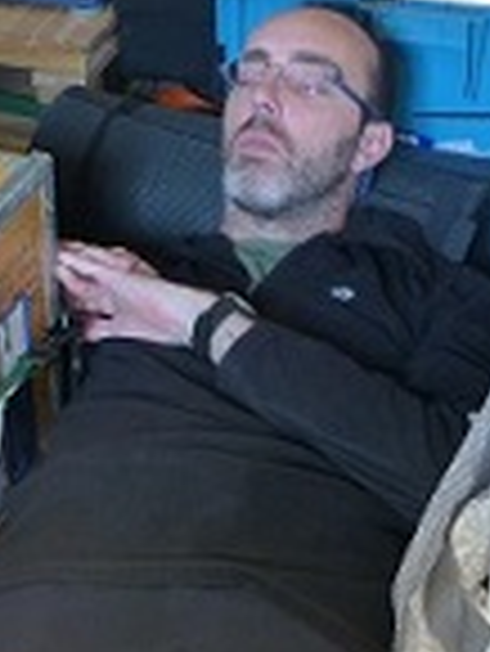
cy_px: 409
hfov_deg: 15.8
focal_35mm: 93
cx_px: 67
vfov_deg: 21.0
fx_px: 1753
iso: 400
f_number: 3.9
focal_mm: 6.9
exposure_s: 1/10
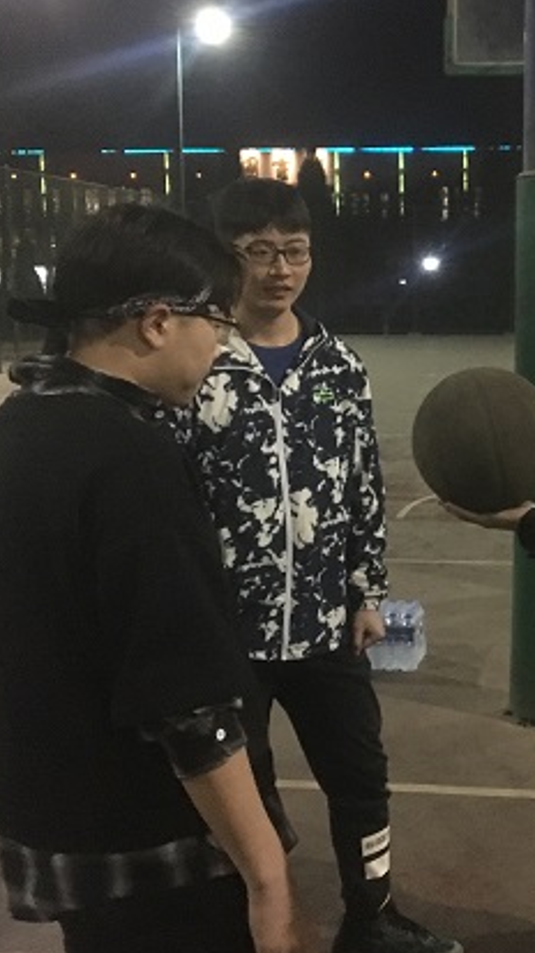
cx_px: 491
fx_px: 1237
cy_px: 462
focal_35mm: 49
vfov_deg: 42.1
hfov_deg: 23.7
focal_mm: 4.15
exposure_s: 1/17
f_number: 2.2
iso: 800
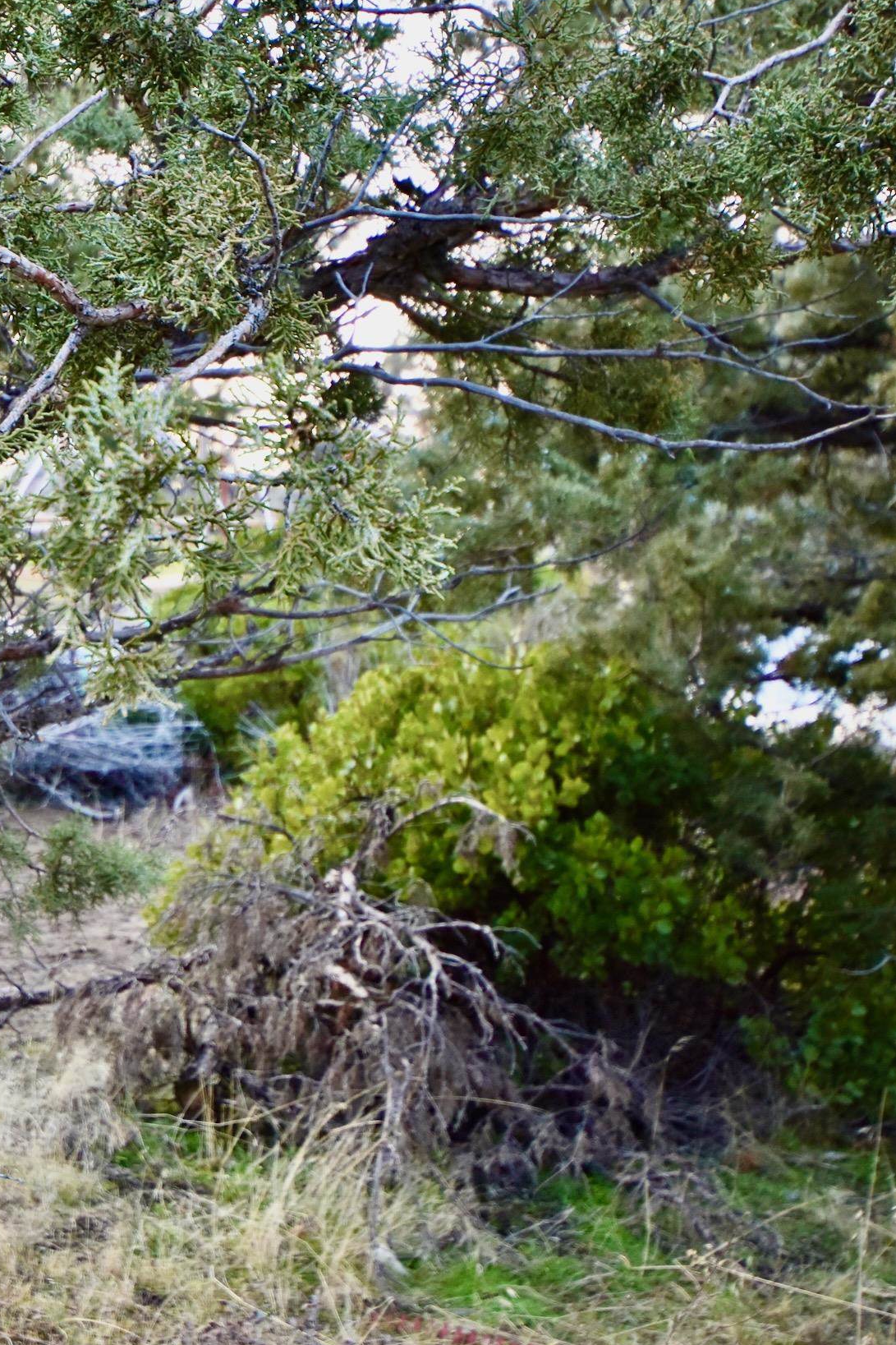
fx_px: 2054
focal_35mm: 55
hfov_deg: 23.9
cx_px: 87
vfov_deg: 36.2
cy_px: 666
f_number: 4.5
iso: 720
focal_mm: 24
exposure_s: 1/250
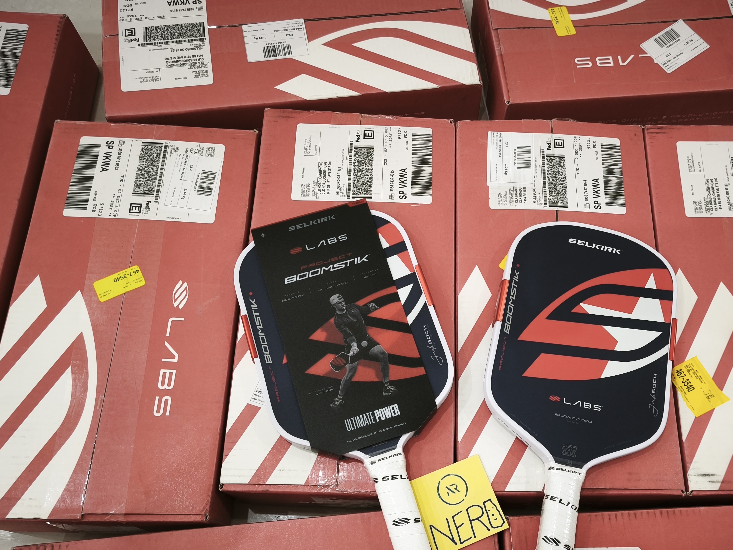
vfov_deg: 43.8
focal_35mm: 32
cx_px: 452
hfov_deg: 56.2
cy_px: 341
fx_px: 678
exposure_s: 1/50
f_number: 1.7
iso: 250
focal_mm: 5.35
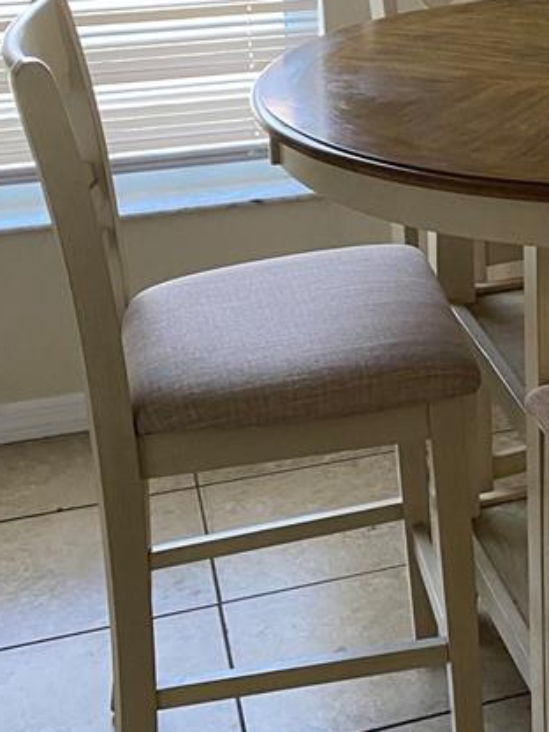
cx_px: 739
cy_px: 37
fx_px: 1586
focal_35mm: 75
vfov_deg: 25.0
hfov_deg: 18.2
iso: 125
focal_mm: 4.25
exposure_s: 1/78
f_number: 1.8
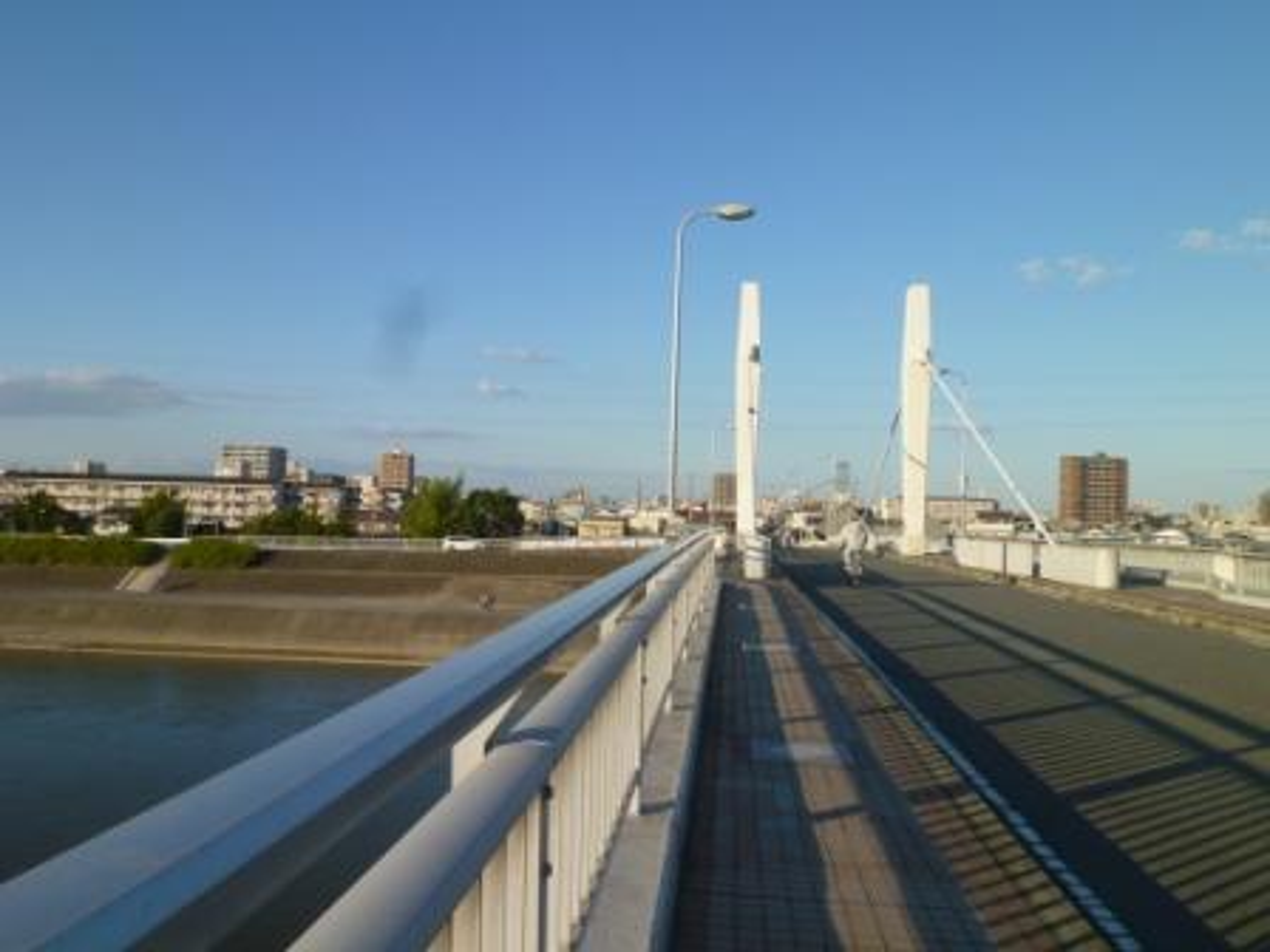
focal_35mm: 29
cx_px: 635
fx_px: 1064
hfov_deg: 61.7
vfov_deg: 48.2
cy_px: 476
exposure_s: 1/400
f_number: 5
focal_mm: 5.1
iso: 80
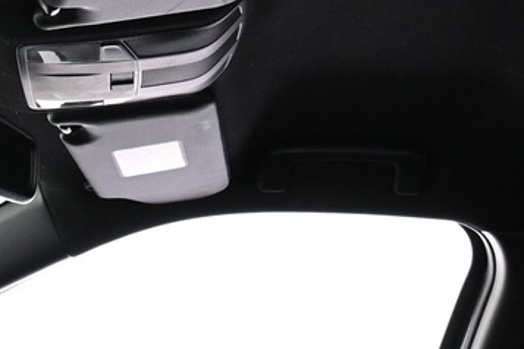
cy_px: 742
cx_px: 16
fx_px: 1586
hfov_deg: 18.3
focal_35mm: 109
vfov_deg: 11.2
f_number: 3.5
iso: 1600
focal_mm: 16
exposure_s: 1/25
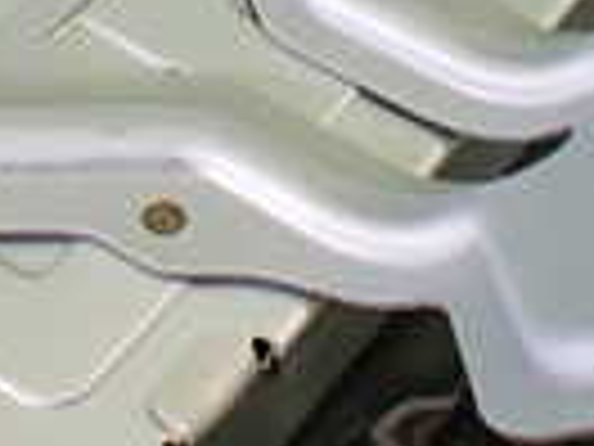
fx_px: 2334
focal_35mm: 136
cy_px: -18
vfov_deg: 10.8
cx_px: 144
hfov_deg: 14.4
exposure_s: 1/125
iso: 640
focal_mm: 5.4
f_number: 2.3
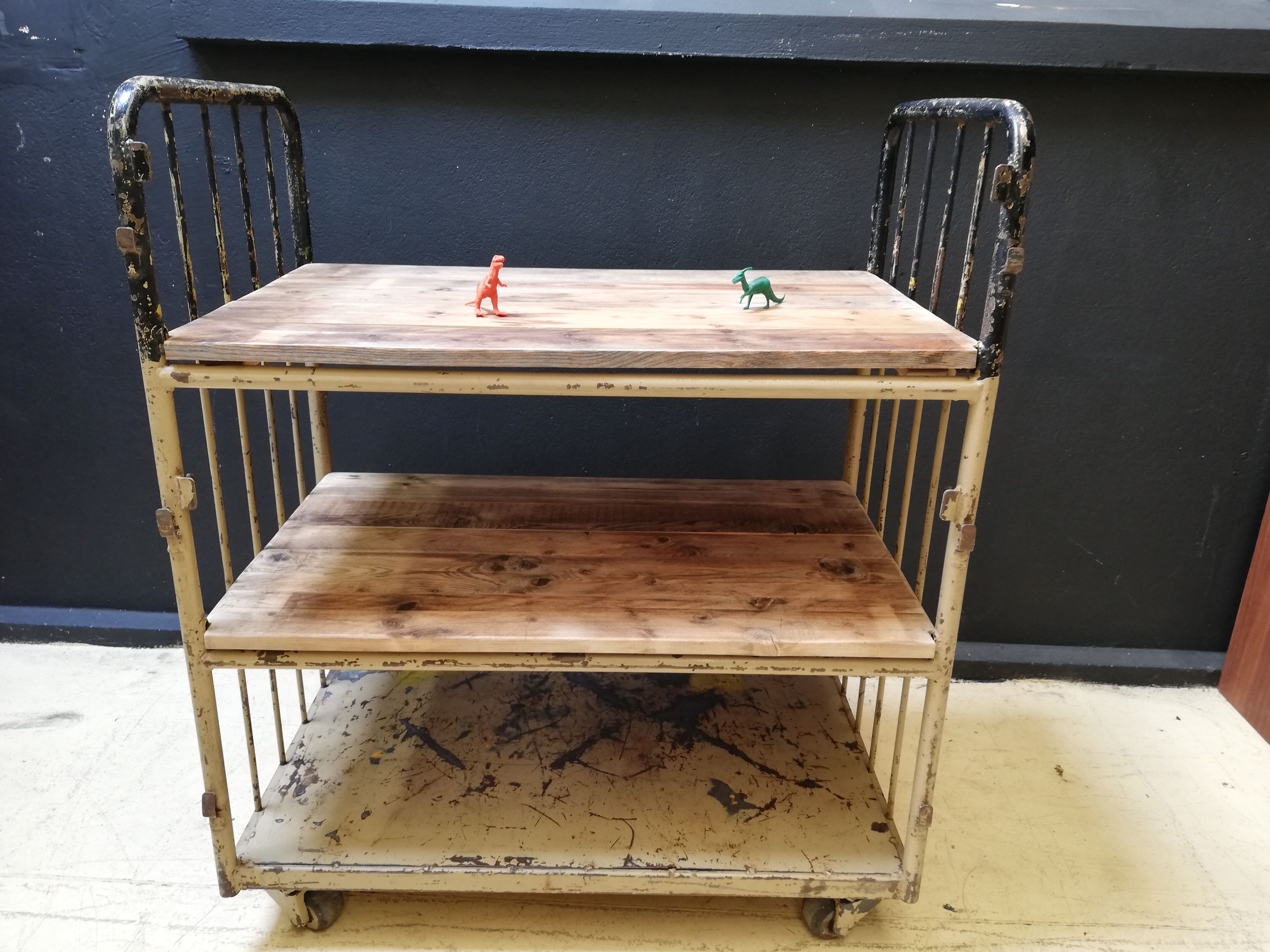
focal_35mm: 26
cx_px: 635
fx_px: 954
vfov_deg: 53.1
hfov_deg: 67.3
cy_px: 476
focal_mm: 3.81
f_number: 2.2
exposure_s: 1/33.3
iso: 160
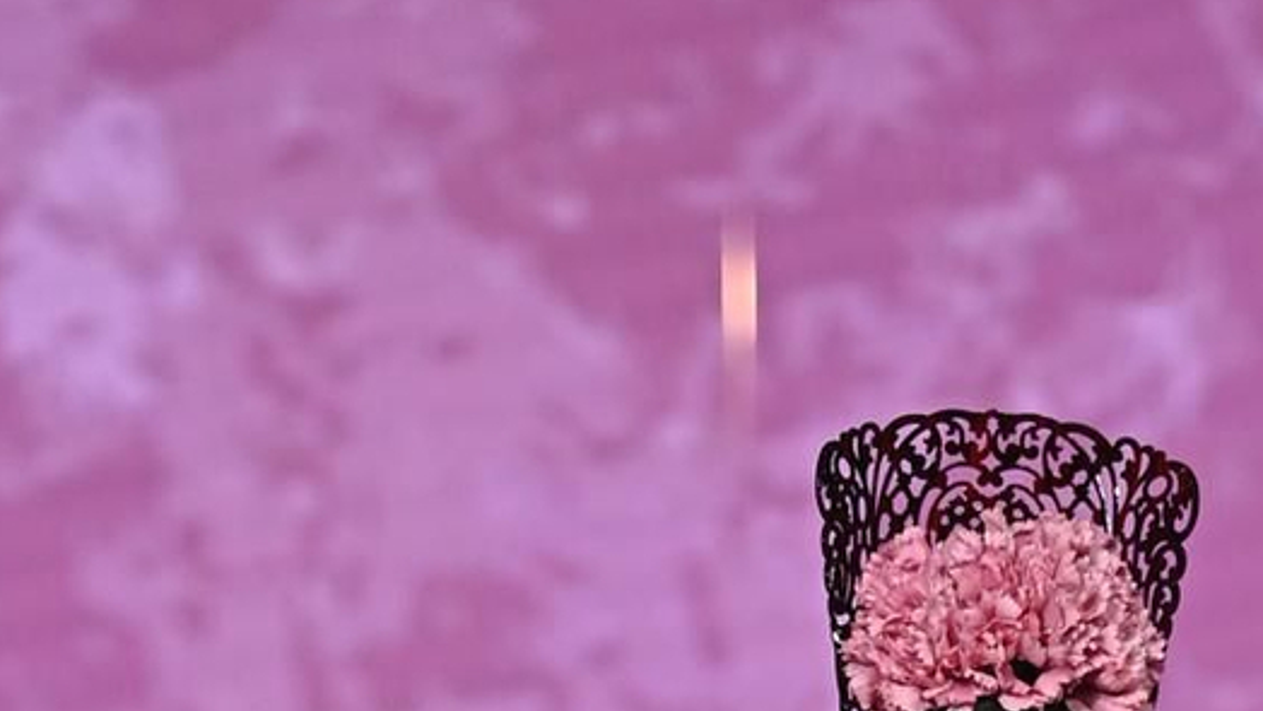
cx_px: 877
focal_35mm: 538
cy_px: 2811
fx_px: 18021
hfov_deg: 4.0
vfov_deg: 2.2
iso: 1000
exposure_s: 1/320
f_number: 4
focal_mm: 112
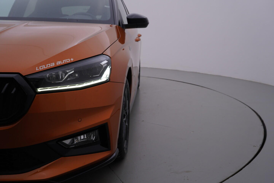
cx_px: 137
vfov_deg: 36.9
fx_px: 274
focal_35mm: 36
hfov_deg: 53.1
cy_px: 92
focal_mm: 24
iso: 125
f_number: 5
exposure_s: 1/125
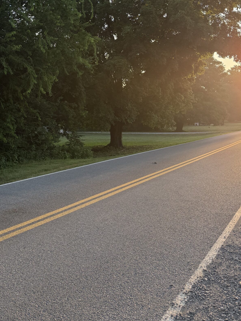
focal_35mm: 39
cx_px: 94
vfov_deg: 45.5
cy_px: 65
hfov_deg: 36.7
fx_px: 362
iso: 100
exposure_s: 1/1314
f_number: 1.78
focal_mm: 6.76
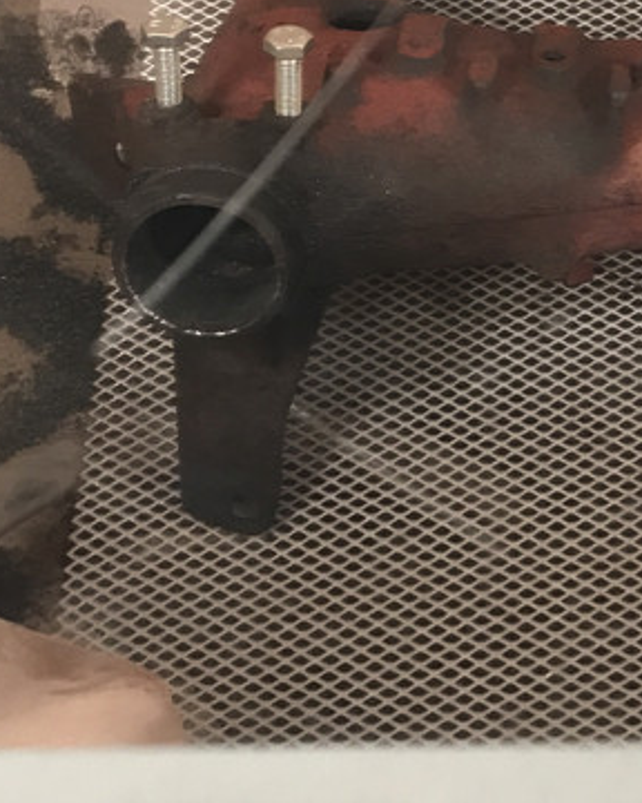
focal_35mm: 81
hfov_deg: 18.5
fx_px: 1924
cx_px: 641
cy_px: 0
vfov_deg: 22.6
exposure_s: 1/33
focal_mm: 3.99
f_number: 1.8
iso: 32
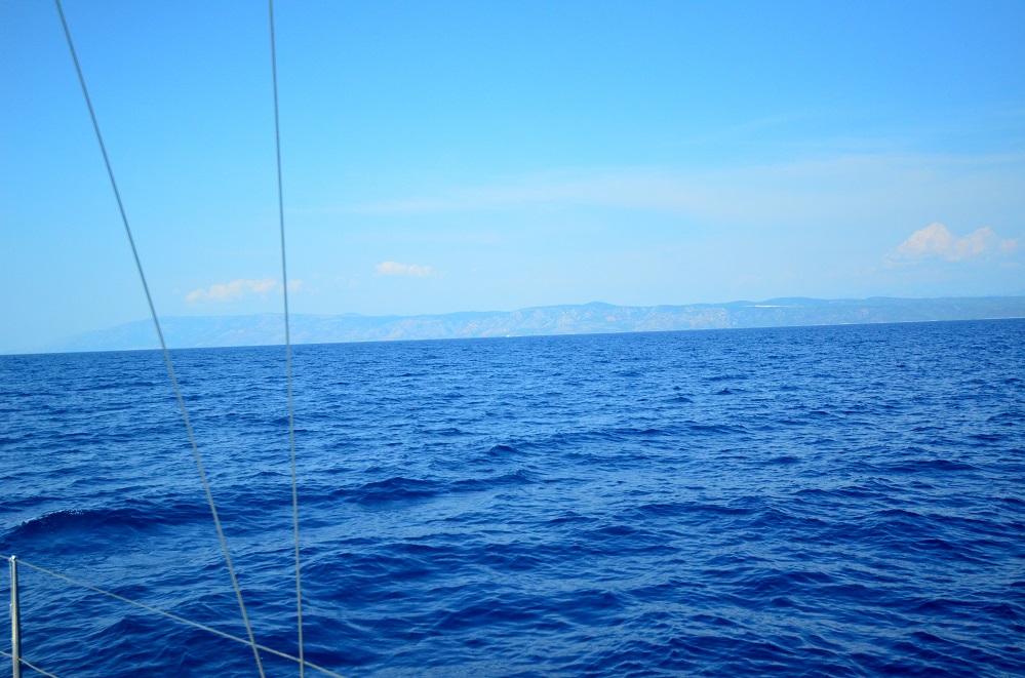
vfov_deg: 36.7
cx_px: 512
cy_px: 339
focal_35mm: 36
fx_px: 1023
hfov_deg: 53.2
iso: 1400
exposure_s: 1/8000
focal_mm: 24
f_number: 4
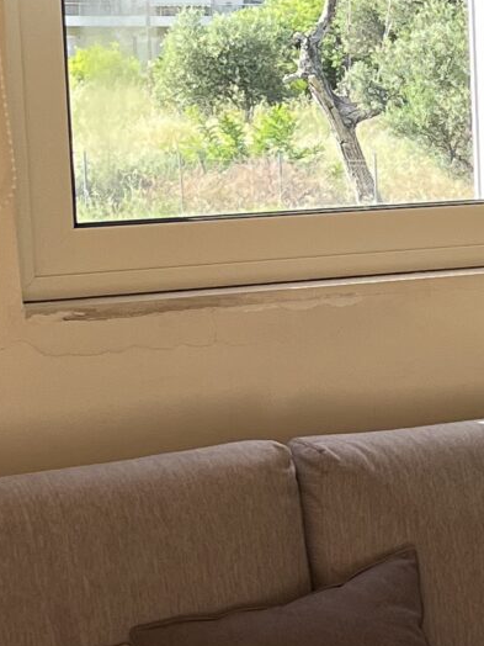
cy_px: 268
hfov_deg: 10.2
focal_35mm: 127
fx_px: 2368
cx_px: 1164
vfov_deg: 15.5
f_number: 1.6
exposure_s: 1/281
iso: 40
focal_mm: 5.1
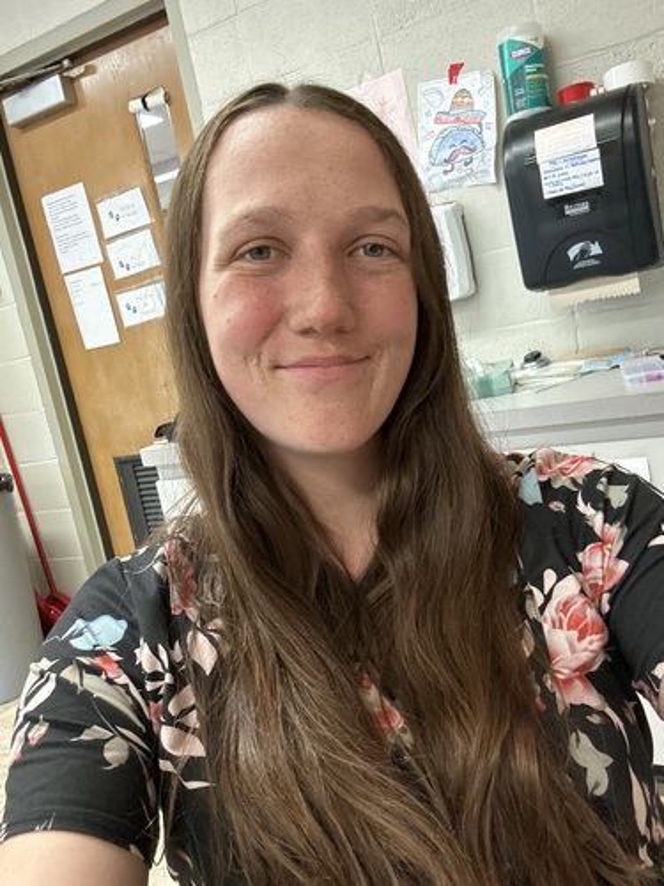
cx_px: 332
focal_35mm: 30
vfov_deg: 60.0
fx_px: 767
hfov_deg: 46.8
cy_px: 443
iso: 320
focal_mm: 2.69
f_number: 1.9
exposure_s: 1/40
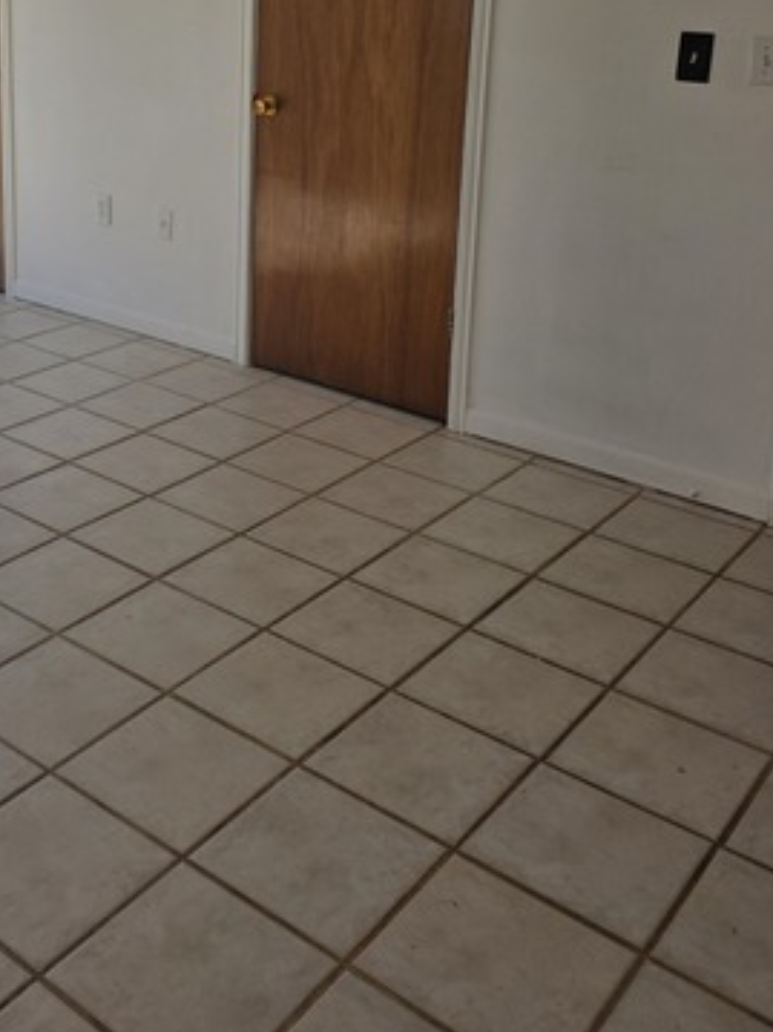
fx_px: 1221
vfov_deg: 43.6
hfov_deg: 34.3
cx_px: 181
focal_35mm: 41
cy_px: 201
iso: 80
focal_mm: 6.3
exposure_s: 1/3550
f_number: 1.7
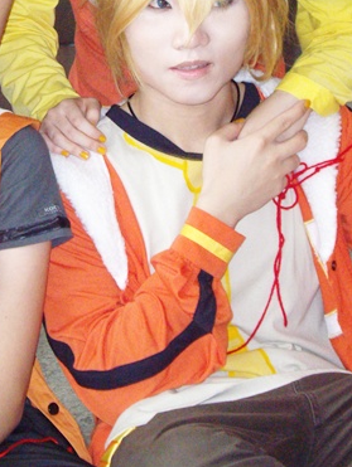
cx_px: 57
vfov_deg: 11.7
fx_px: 2274
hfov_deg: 8.8
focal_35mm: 168
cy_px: 49
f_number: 4.3
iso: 400
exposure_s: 1/80
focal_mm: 16.3
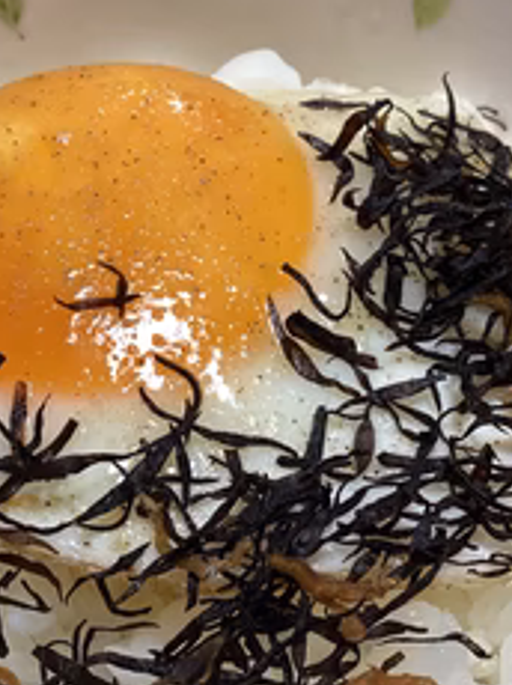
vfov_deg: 35.4
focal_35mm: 54
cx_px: 193
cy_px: 423
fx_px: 1067
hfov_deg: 26.9
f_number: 2.4
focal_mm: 3.3
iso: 125
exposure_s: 1/50
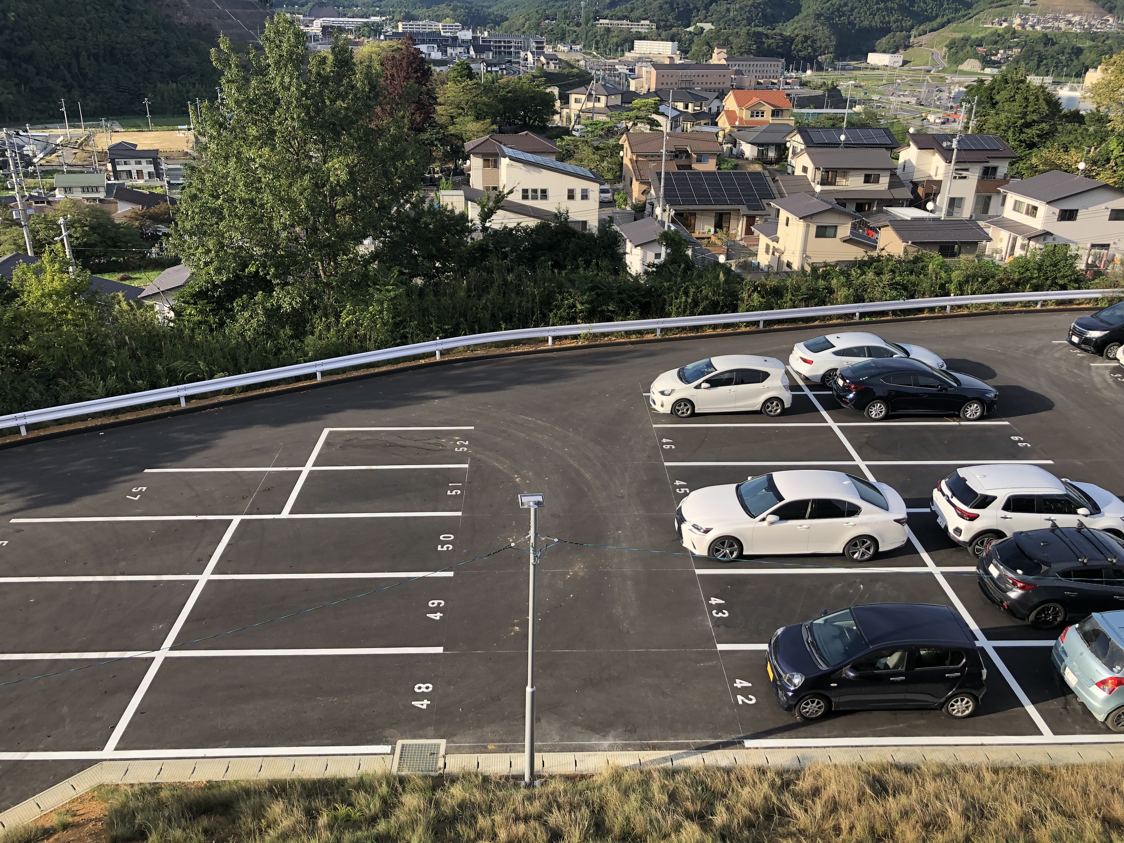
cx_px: 562
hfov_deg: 63.4
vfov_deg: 49.7
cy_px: 422
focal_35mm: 28
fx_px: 909
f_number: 1.8
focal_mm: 4
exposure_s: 1/674
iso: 20
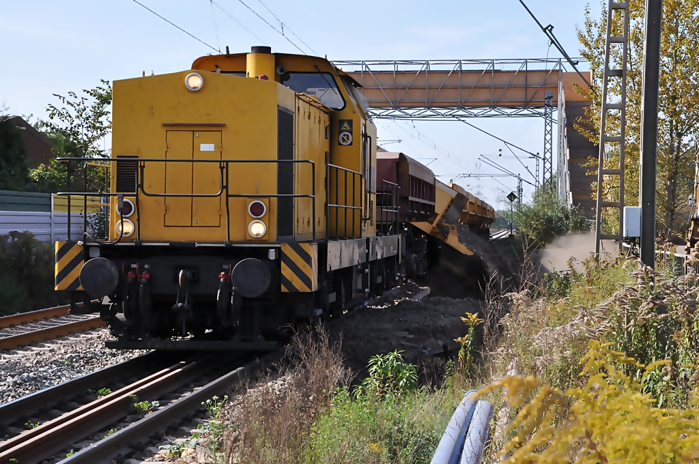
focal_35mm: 90
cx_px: 350
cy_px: 232
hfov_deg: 22.6
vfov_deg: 15.1
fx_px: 1745
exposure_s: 1/125
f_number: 14
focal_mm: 60
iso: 200
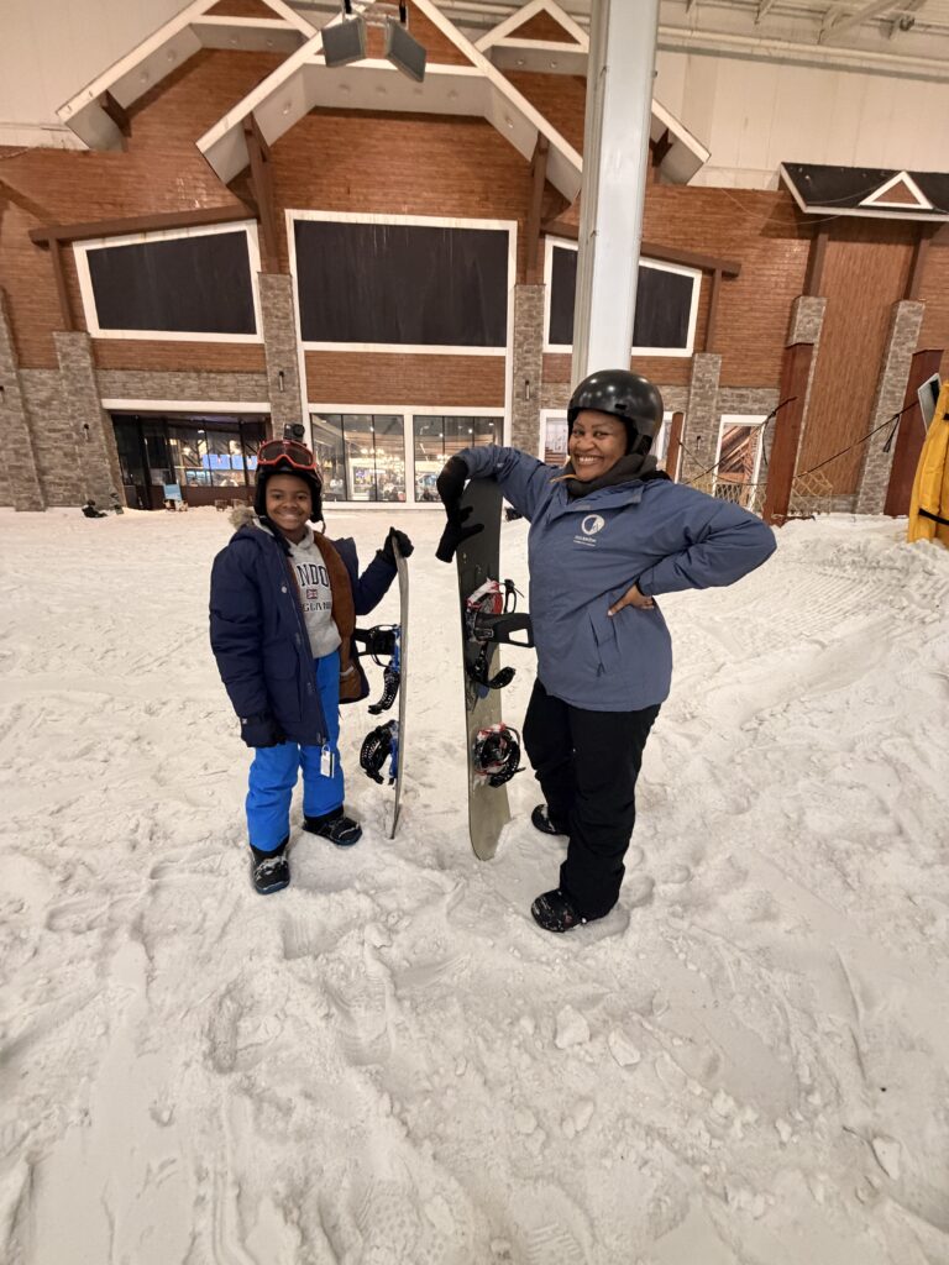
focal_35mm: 14
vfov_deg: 102.1
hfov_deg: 85.7
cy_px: 632
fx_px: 512
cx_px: 474
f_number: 2.2
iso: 500
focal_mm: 2.22
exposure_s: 1/60
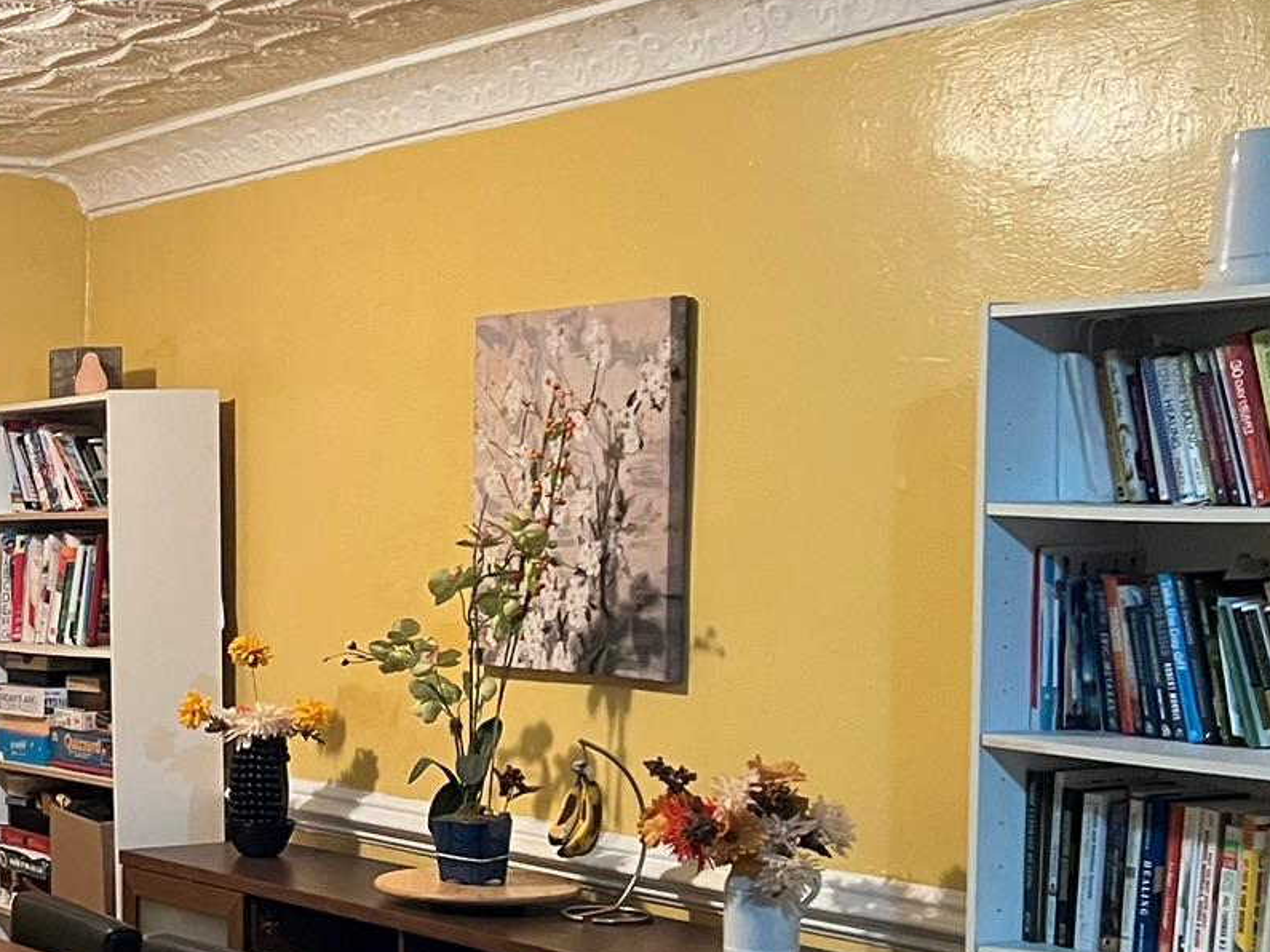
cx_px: -171
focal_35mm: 67
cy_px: 666
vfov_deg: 21.8
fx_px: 2458
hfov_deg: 26.4
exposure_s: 1/60
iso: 500
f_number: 1.5
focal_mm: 5.7
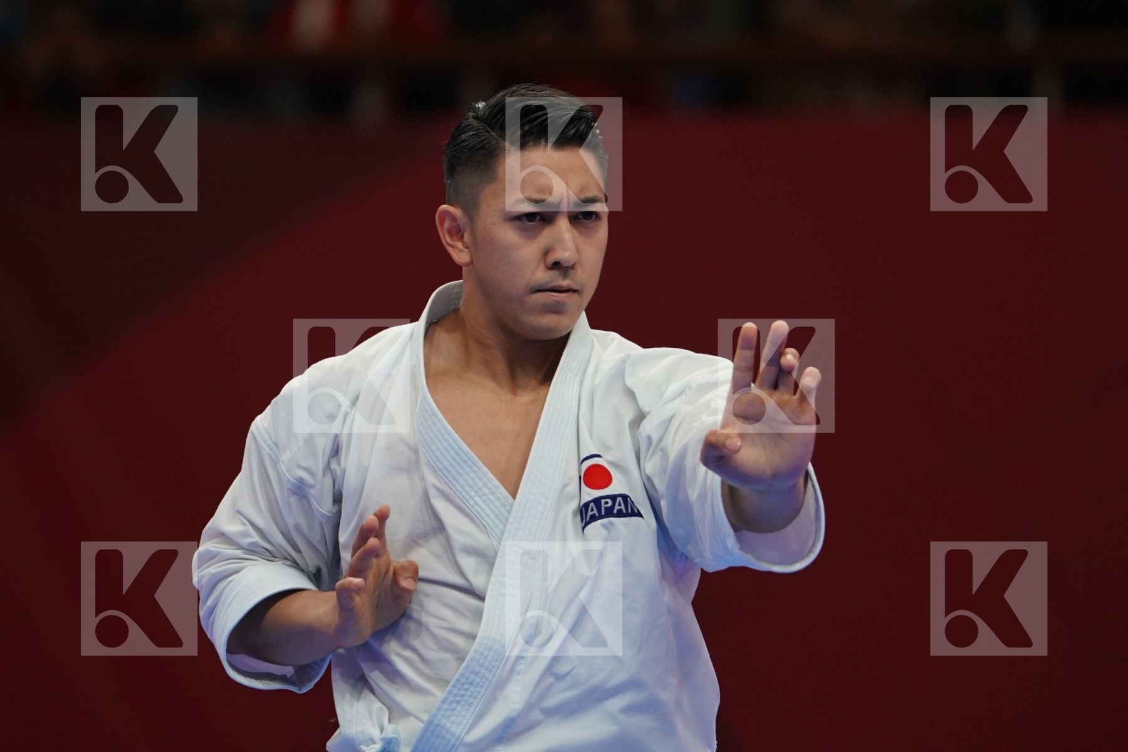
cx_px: 564
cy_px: 376
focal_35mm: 420
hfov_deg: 4.9
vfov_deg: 3.3
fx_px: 13159
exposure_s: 1/500
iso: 1000
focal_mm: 280
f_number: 4
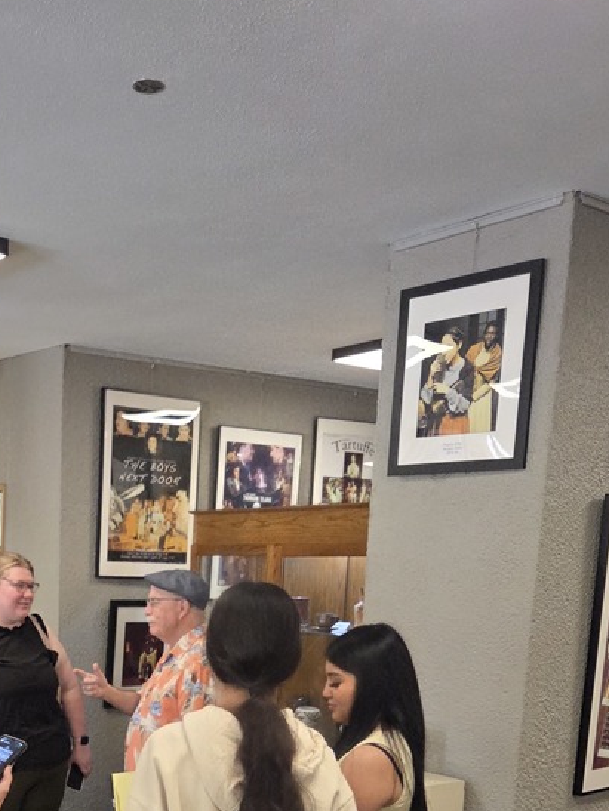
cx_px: 73
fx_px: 1009
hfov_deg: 32.1
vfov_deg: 40.9
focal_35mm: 43
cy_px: 712
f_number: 1.8
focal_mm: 5.4
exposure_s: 1/120
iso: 500
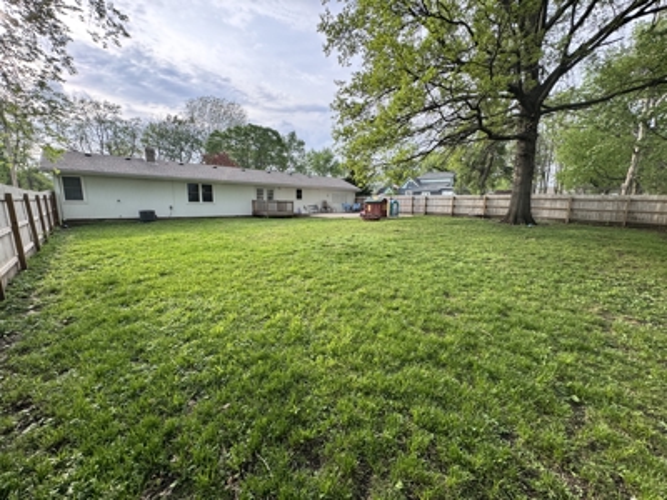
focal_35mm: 14
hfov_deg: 102.1
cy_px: 250
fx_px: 270
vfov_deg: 85.7
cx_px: 334
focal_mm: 2.22
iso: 40
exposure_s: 1/259
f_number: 2.2
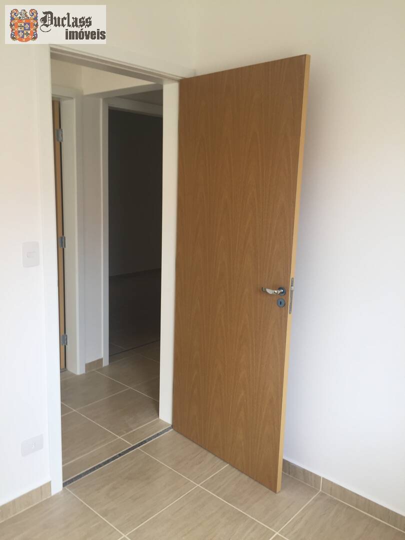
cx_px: 202
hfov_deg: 48.2
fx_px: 452
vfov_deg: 61.7
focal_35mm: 29
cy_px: 270
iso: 40
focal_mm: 4.15
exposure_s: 1/60
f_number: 2.2
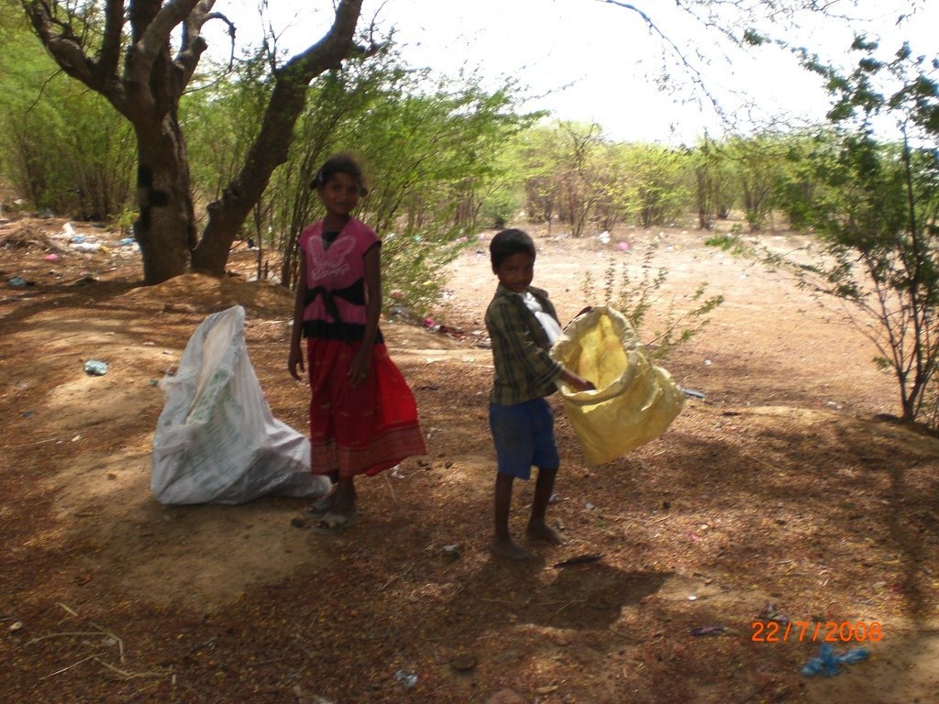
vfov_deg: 37.7
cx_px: 470
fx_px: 1031
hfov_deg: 49.0
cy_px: 352
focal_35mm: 38
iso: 50
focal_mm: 6.3
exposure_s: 1/320
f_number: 3.1
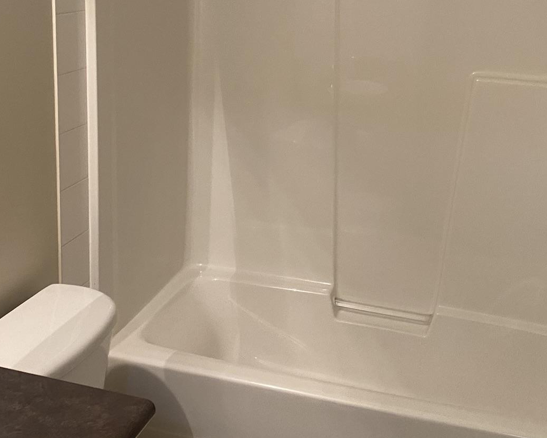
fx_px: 810
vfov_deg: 30.0
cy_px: 141
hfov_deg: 37.3
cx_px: 245
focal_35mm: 50
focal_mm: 4.25
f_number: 1.8
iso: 200
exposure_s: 1/60
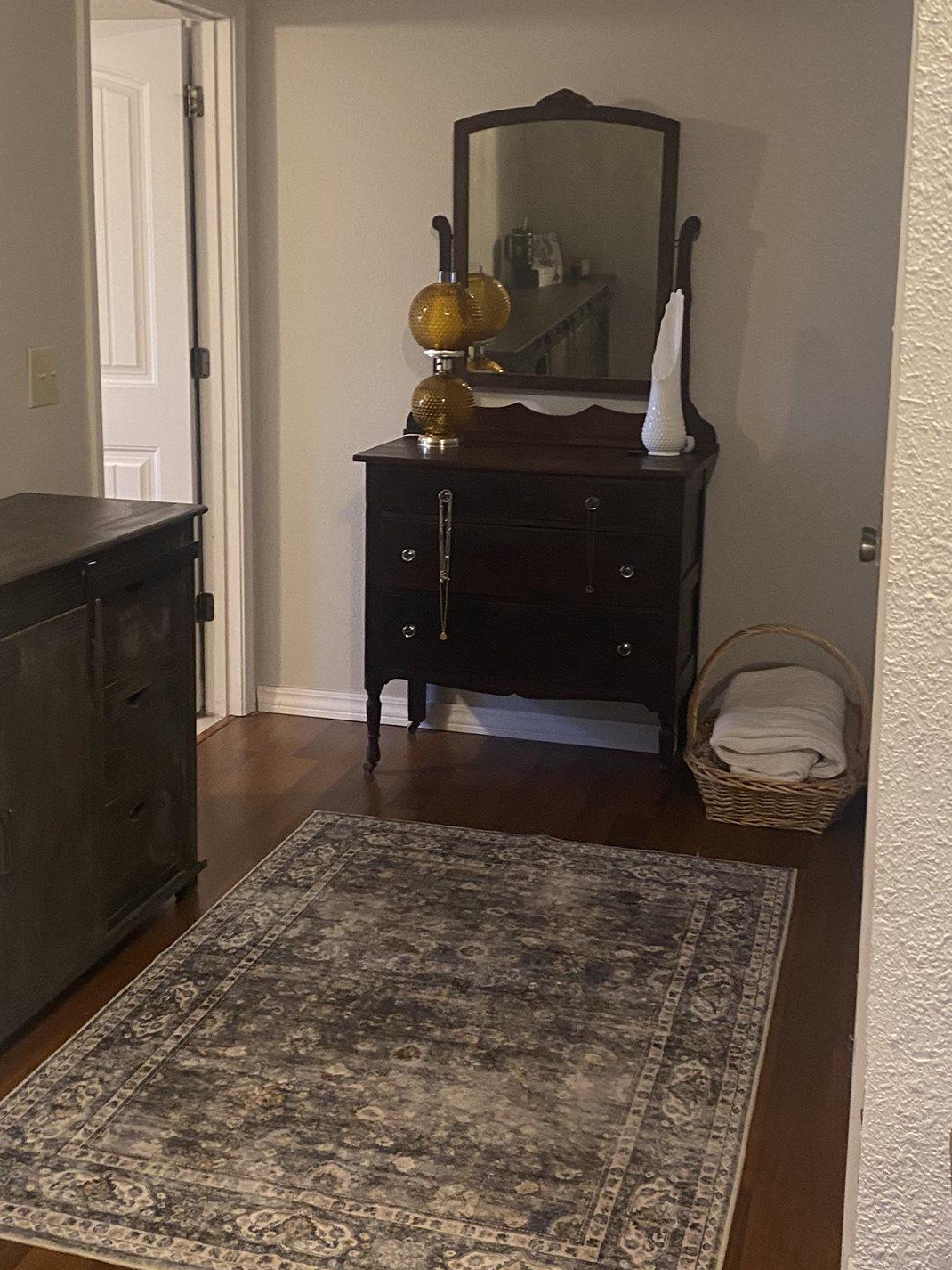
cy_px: 545
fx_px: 1540
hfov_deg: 34.3
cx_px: 431
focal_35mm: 42
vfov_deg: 44.7
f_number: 1.8
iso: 250
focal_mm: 4.25
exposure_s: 1/60
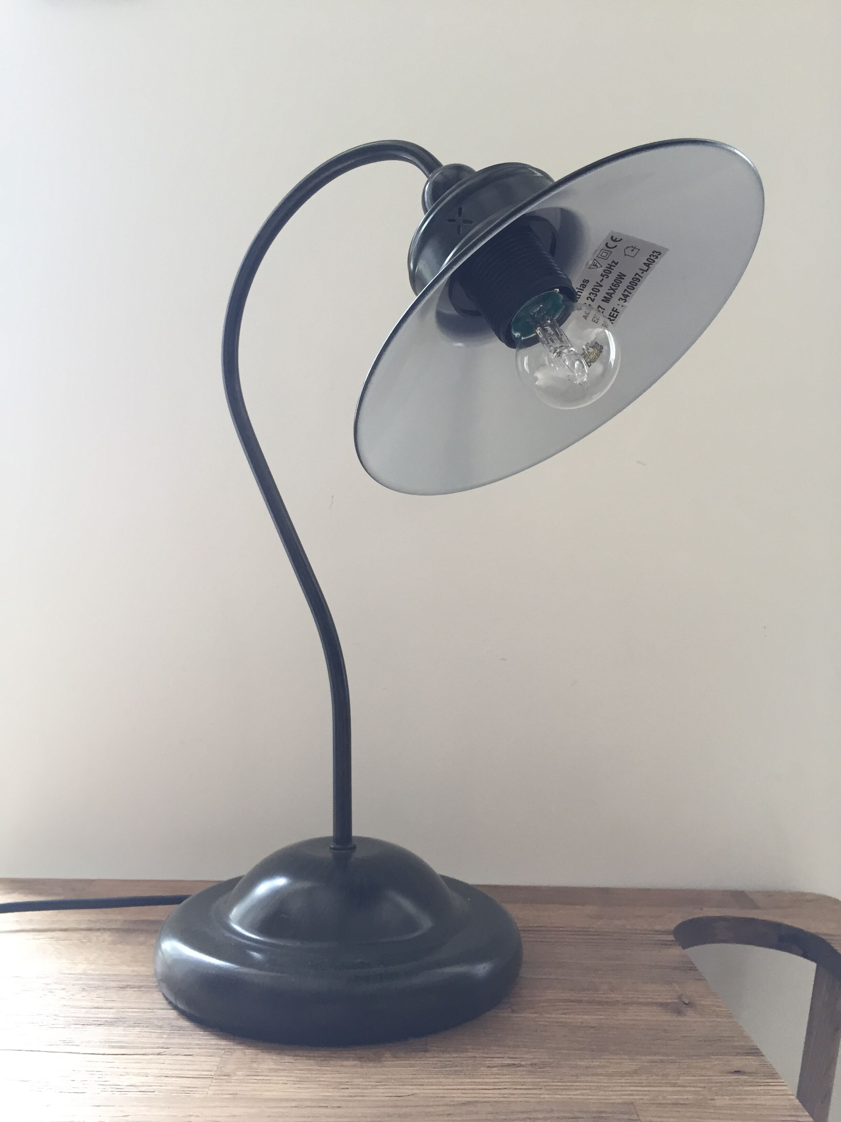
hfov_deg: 48.2
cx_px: 420
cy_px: 561
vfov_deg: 61.7
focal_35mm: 29
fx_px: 939
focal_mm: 4.15
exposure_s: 1/33
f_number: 2.2
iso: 50
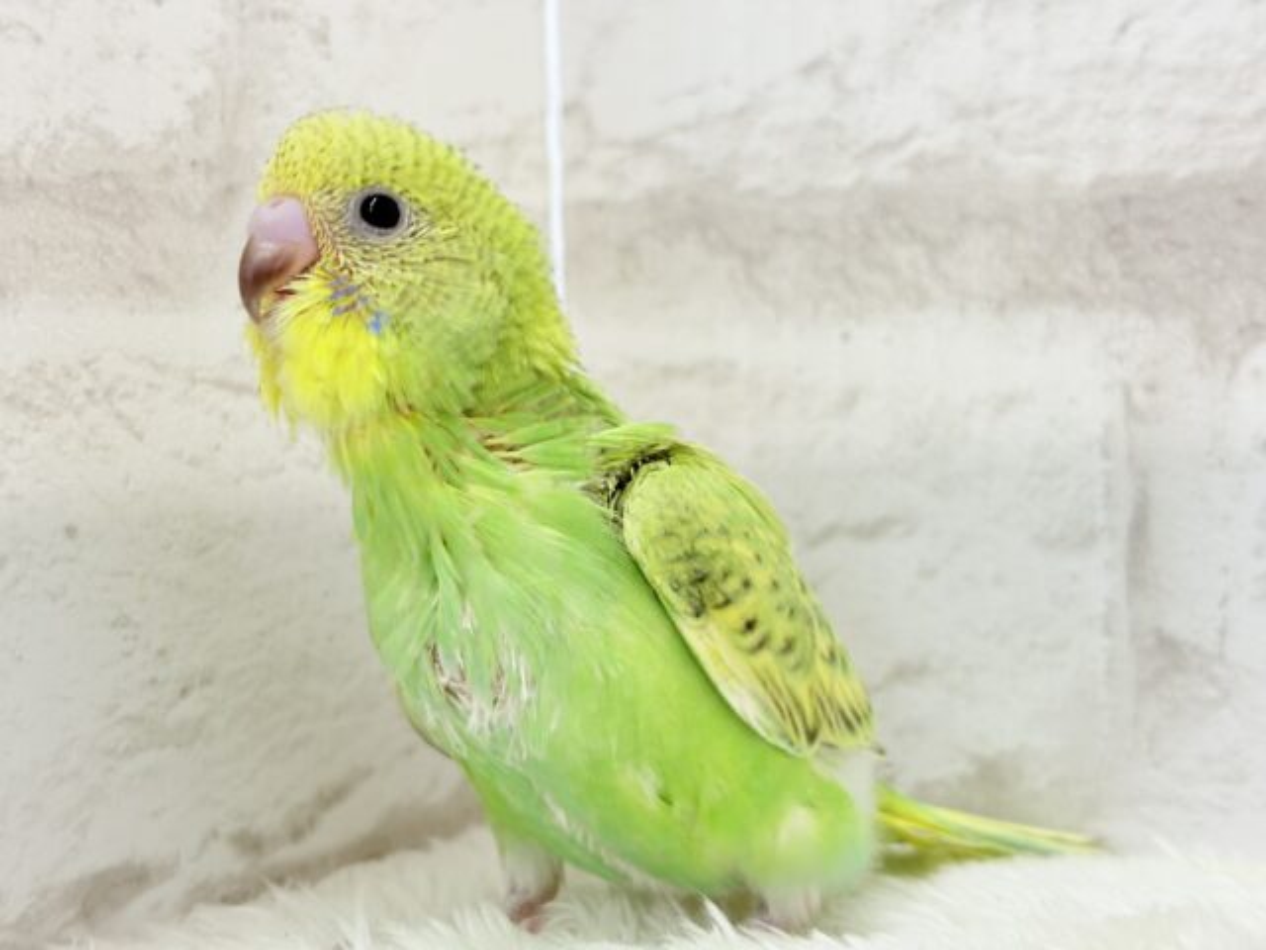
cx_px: 633
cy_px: 475
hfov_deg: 36.8
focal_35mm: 52
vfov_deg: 28.0
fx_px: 1902
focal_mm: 5.96
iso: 50
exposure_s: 1/50
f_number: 1.6
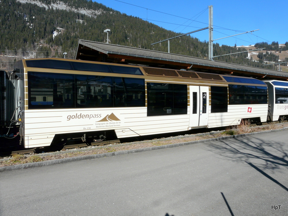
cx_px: 144
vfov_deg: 48.2
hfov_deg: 61.7
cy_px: 108
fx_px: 241
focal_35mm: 29
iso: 100
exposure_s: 1/400
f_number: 6.3
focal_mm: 4.8
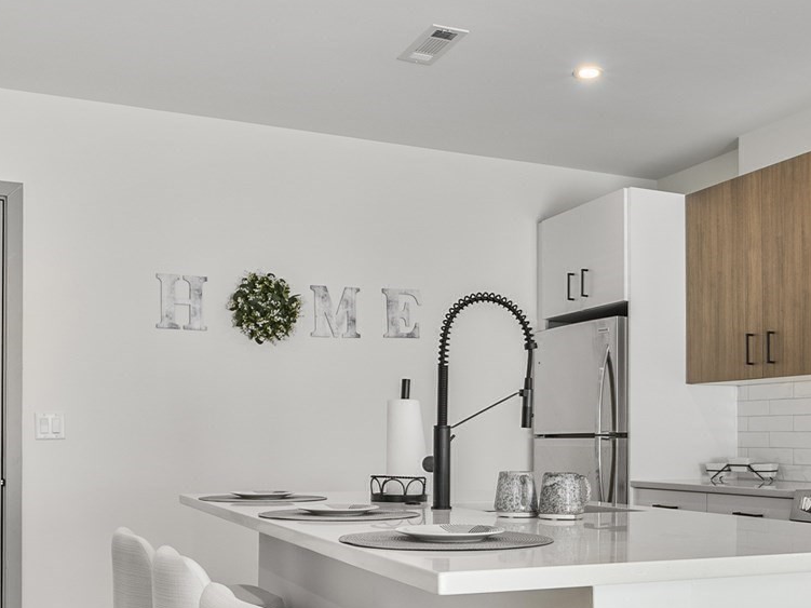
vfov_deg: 33.7
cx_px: 485
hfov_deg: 44.6
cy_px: 452
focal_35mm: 42
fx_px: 984
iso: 250
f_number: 8
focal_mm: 16
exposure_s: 1/10
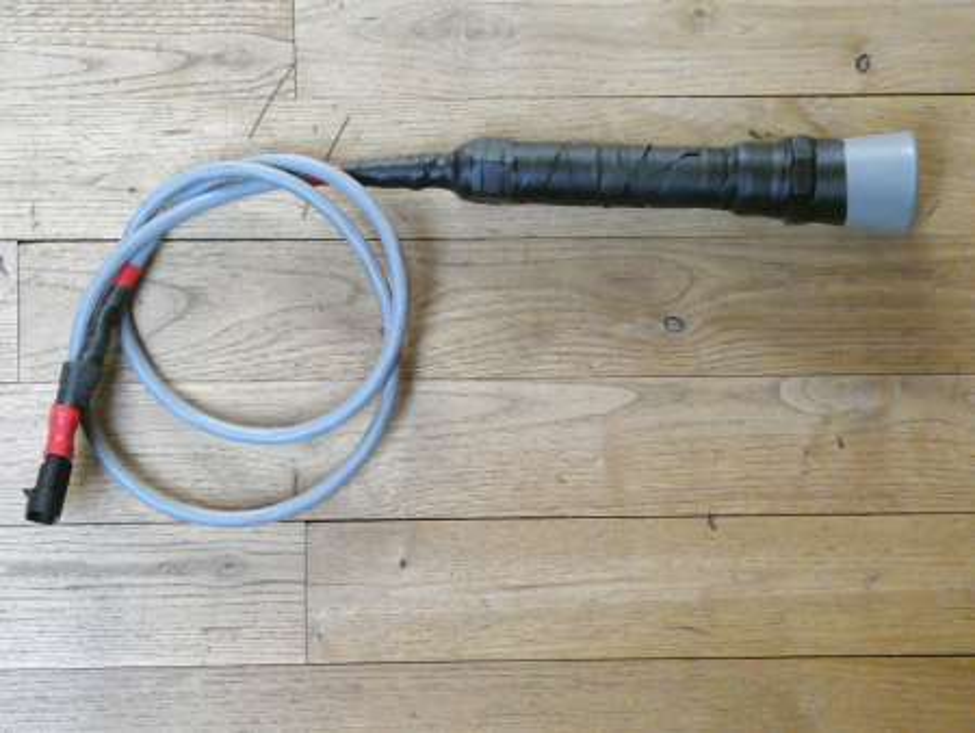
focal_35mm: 65
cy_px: 366
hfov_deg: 29.8
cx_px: 488
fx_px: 1832
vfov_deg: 22.6
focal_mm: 11.7
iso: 1250
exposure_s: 1/80
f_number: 4.4
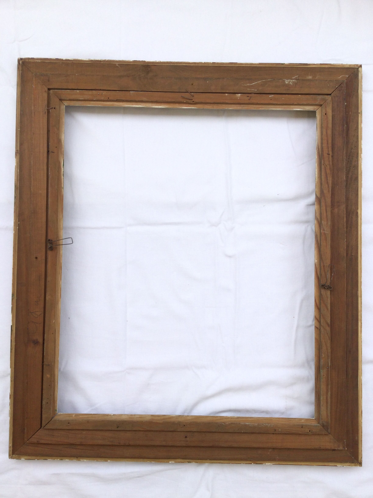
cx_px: 186
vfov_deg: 58.4
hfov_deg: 45.4
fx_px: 445
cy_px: 249
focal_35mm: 31
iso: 25
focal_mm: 3.3
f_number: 2.4
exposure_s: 1/783
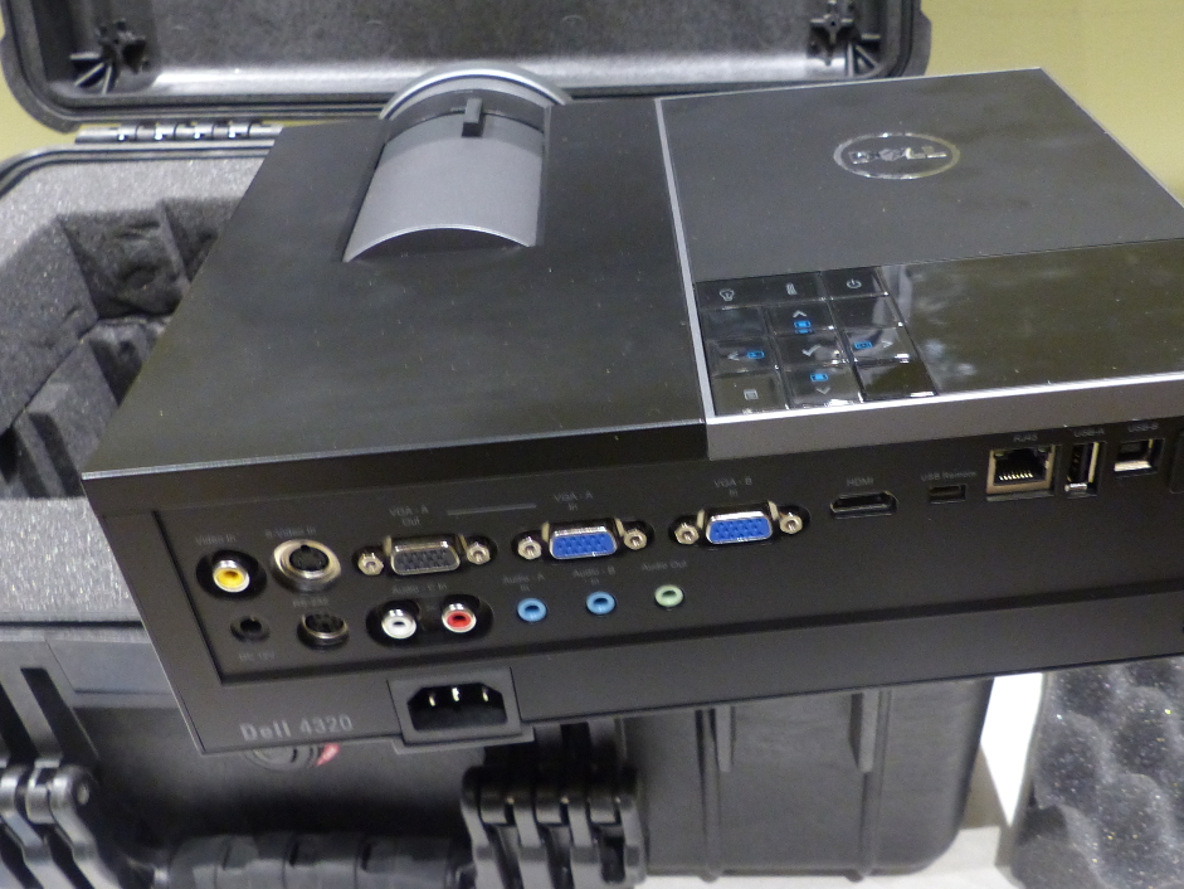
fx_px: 1163
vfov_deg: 41.7
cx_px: 722
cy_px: 507
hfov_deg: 53.5
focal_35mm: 34
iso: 400
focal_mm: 4.5
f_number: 2.8
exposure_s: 1/10
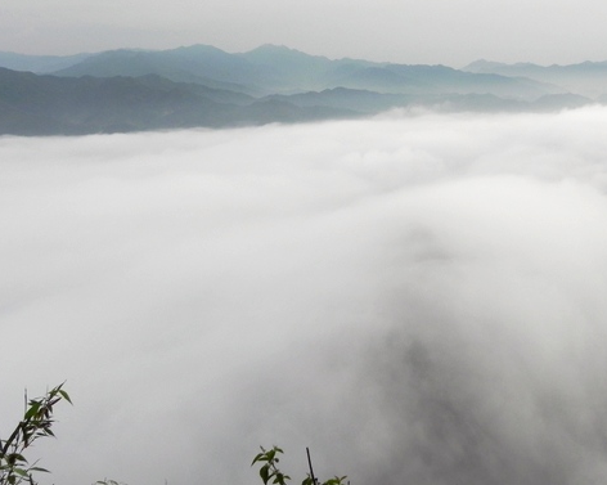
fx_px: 754
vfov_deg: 35.6
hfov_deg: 42.8
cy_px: 205
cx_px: 436
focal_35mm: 42
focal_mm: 5.2
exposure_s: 1/137
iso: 160
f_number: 5
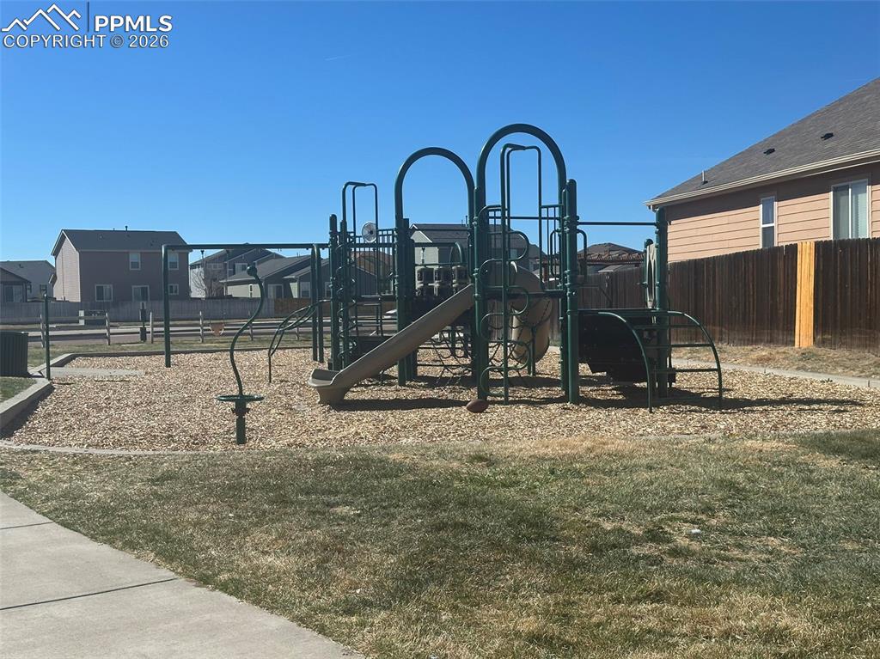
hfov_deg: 39.7
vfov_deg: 30.2
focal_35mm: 48
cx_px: 440
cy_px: 330
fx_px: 1220
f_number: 1.78
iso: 64
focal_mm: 6.86
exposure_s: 1/4785
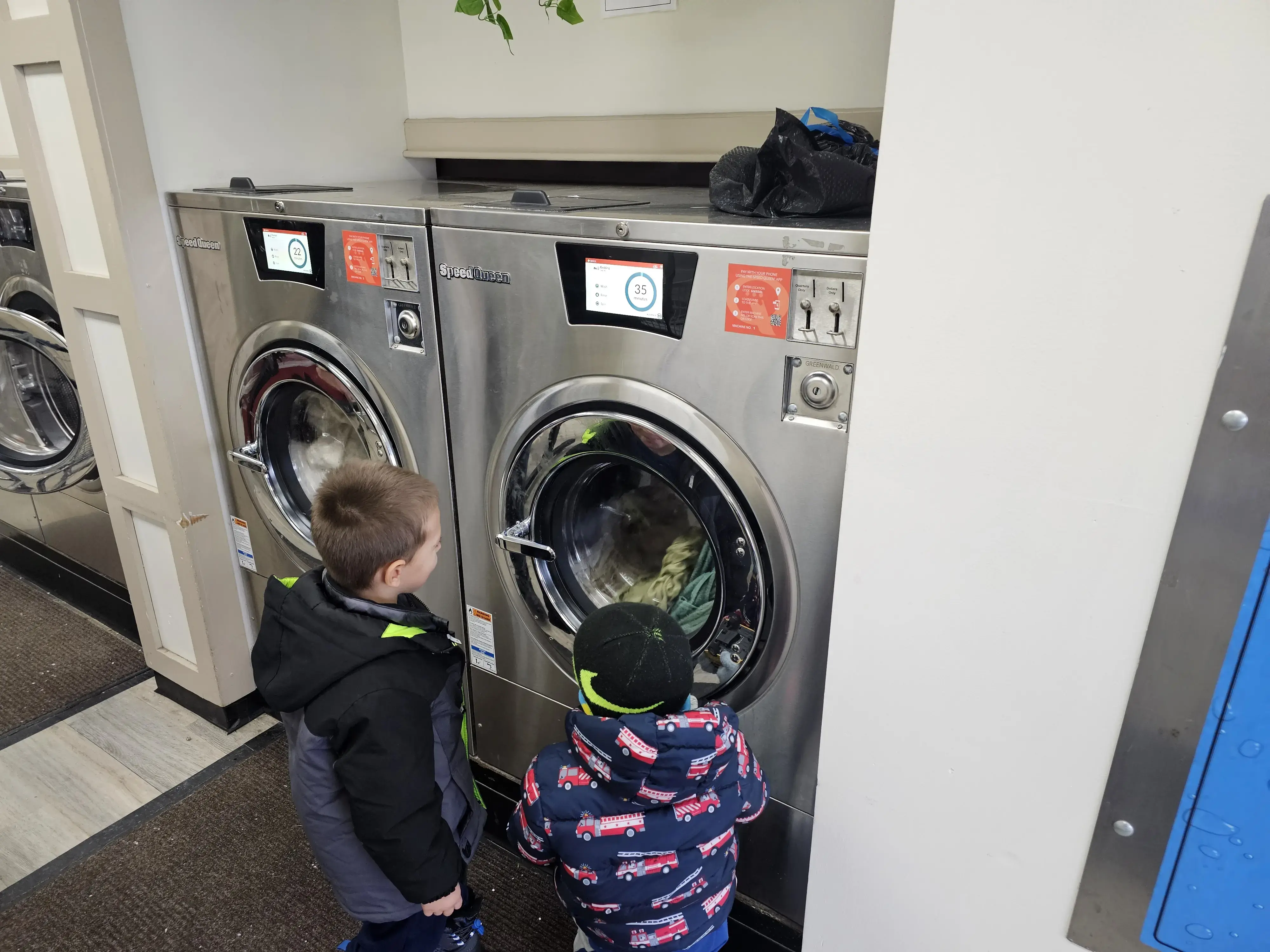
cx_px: 635
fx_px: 844
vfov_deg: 58.9
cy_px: 476
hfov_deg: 73.9
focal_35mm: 23
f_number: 1.7
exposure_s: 1/170
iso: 500
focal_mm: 6.3
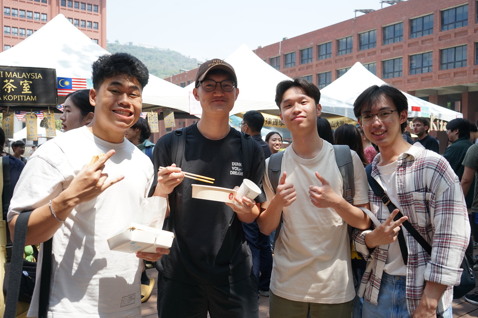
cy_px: 159
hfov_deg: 61.9
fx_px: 398
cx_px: 239
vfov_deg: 43.6
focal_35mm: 30
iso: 160
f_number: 5.6
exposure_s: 1/320
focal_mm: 30
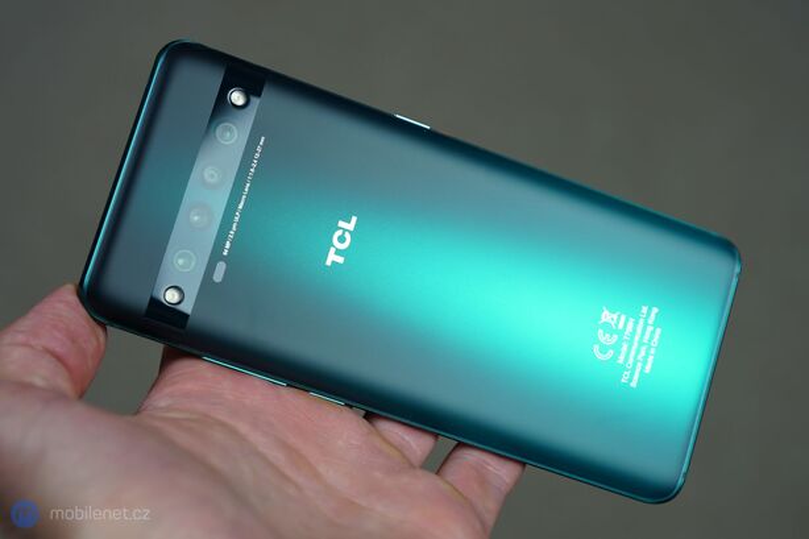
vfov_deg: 24.6
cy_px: 270
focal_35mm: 55
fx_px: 1236
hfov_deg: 36.3
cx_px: 404
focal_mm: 55
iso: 320
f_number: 4
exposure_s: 1/160
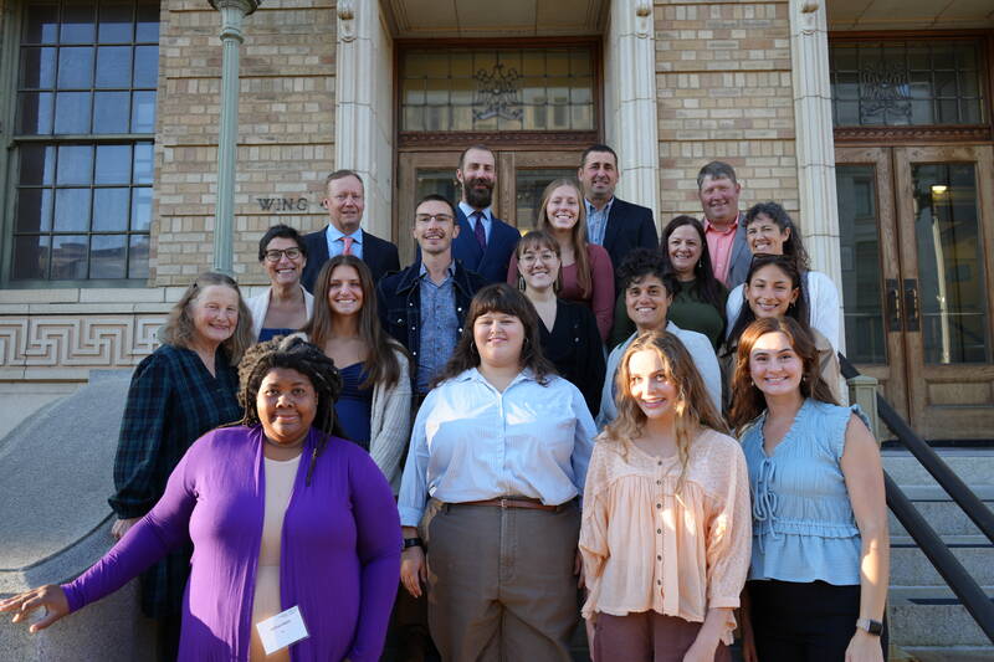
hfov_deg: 65.5
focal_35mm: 28
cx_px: 497
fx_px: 773
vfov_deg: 46.4
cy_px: 331
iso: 160
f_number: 4
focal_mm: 28
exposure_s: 1/160
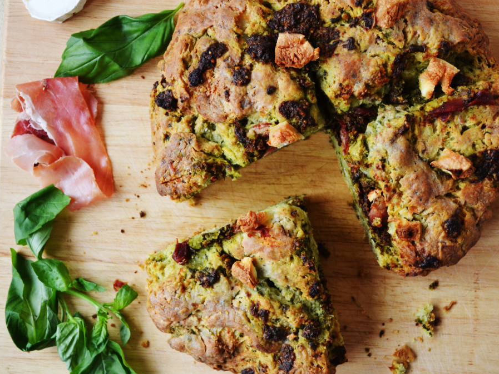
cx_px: 262
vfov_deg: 26.1
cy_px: 189
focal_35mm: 56
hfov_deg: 34.3
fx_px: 807
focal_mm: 34
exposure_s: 1/50
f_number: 5
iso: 400
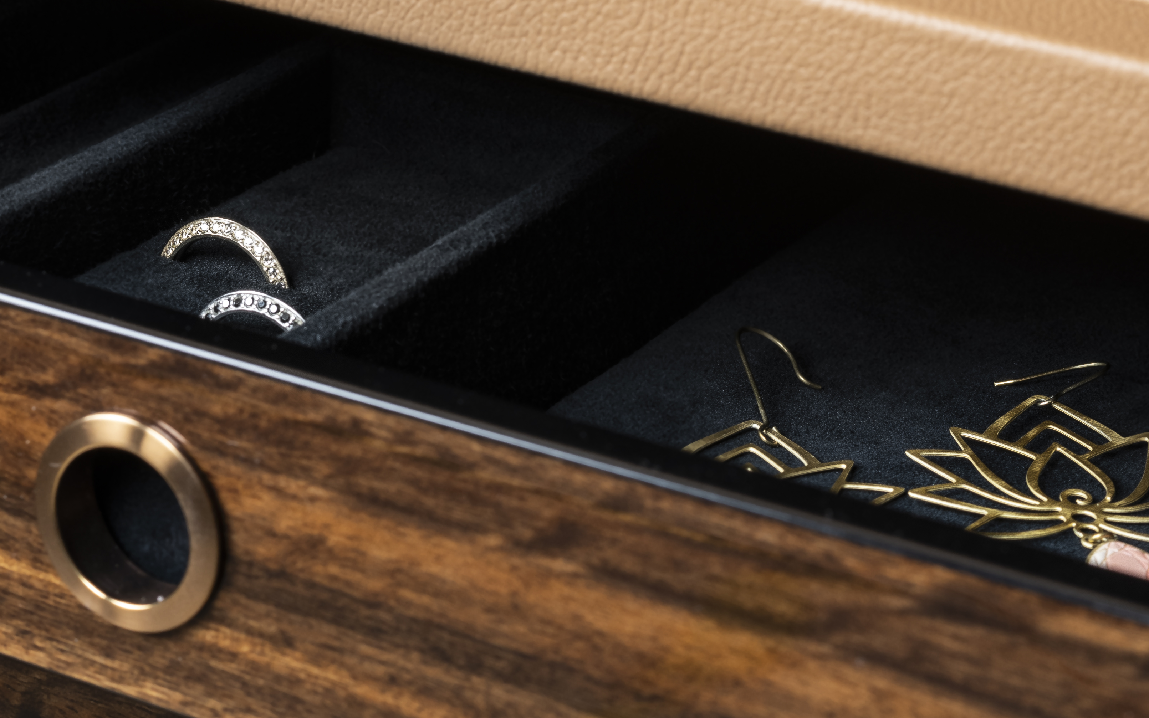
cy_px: -674
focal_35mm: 129
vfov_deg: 9.5
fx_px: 4040
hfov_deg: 16.2
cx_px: 385
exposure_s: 1/200
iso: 100
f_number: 10
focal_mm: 50
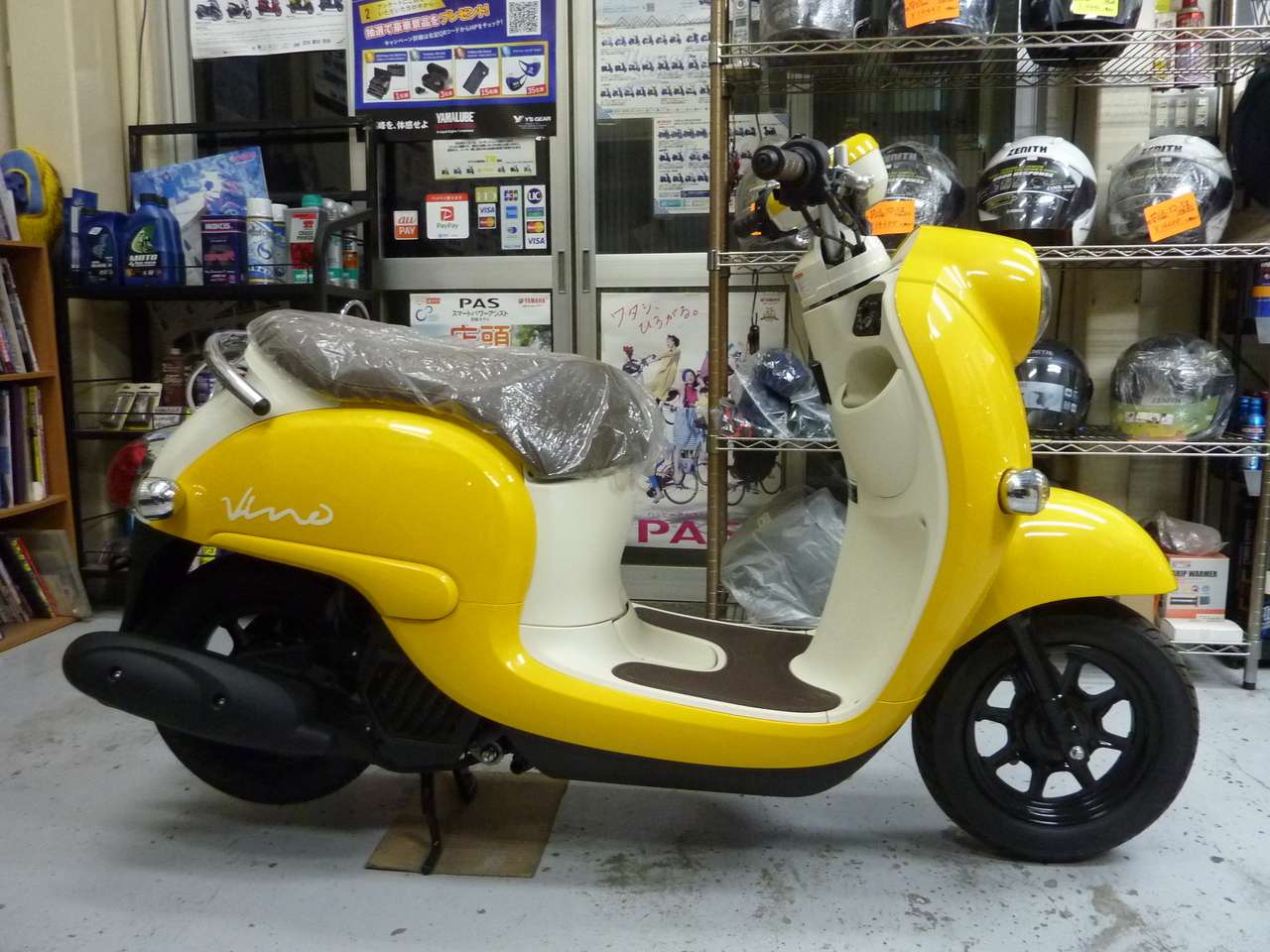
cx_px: 635
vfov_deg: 54.9
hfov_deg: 69.4
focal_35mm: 25
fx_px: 917
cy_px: 476
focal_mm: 4.1
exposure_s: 1/25
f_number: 3.3
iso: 400
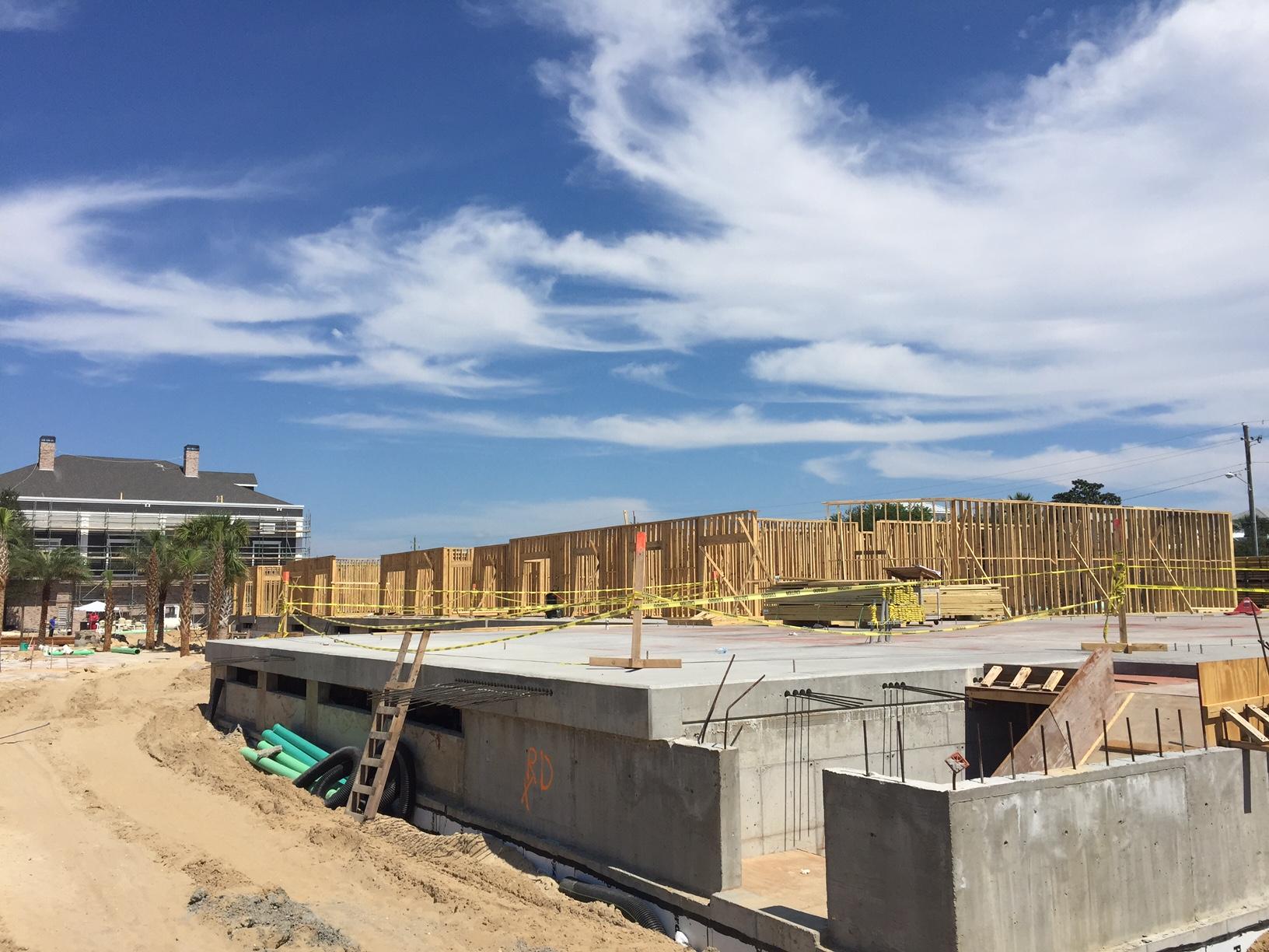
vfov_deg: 48.2
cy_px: 476
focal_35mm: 29
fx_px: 1063
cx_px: 634
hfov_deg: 61.7
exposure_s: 1/3968
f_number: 2.2
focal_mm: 4.15
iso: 32
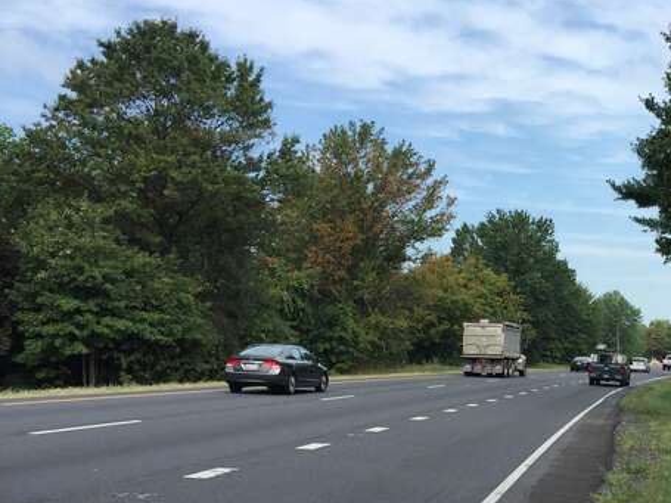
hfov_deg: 35.7
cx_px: 578
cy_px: 369
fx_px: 988
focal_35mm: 51
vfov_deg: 28.2
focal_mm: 4.15
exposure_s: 1/1199
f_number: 2.2
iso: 32
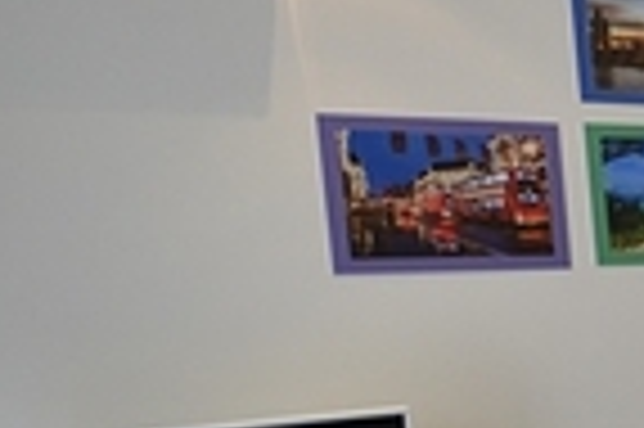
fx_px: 1358
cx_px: 1574
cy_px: 356
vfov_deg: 17.7
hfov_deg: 14.8
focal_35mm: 76
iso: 400
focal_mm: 10
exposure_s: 1/60
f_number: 4
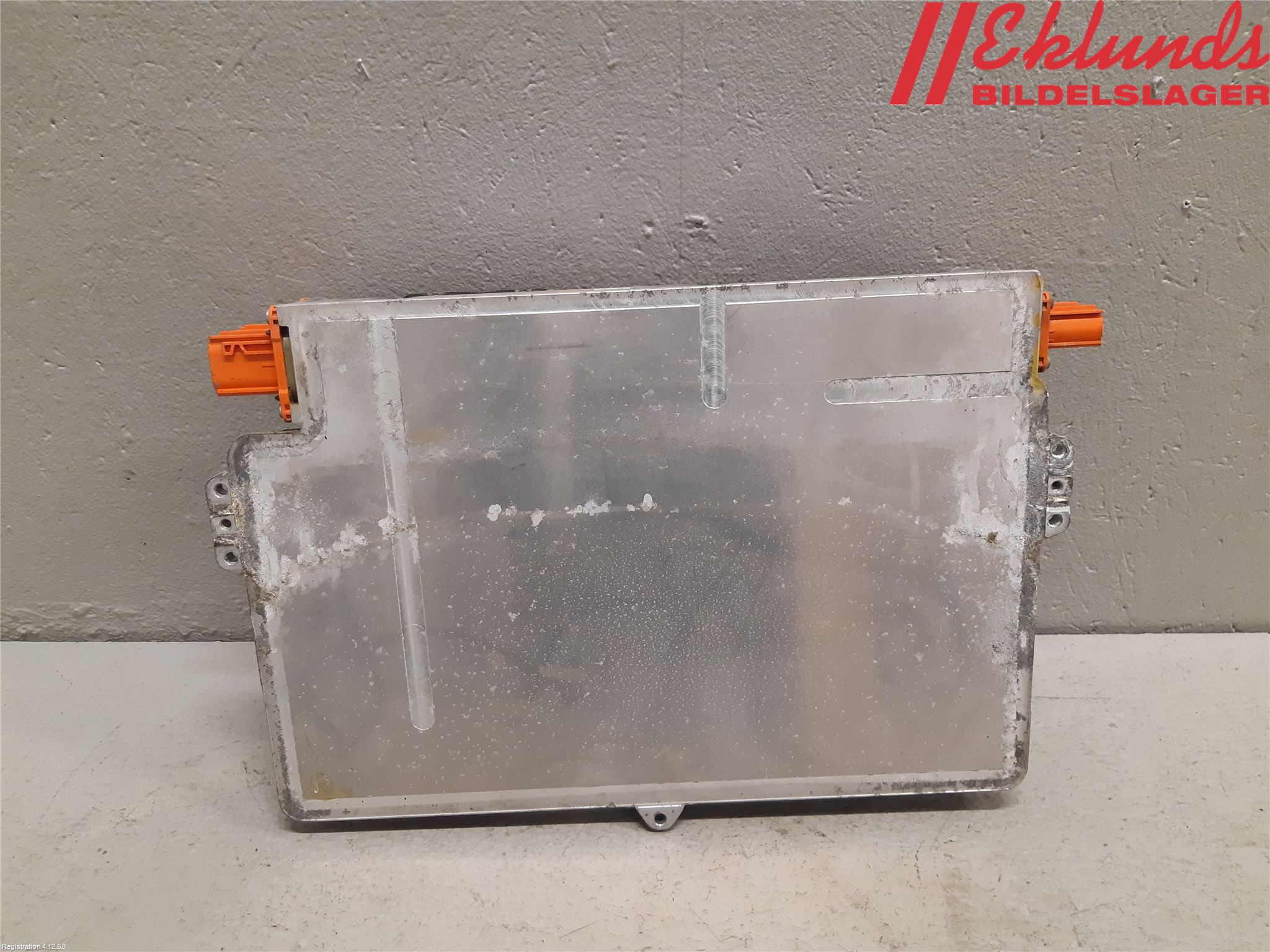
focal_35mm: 26
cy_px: 476
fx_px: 954
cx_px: 635
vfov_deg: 53.1
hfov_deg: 67.3
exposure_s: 1/50
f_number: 1.7
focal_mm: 3.93
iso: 160
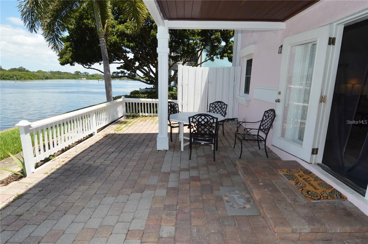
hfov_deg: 90.1
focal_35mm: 18
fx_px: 184
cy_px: 122
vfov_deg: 67.3
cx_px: 184
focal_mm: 12
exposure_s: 1/200
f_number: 6.3
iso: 100
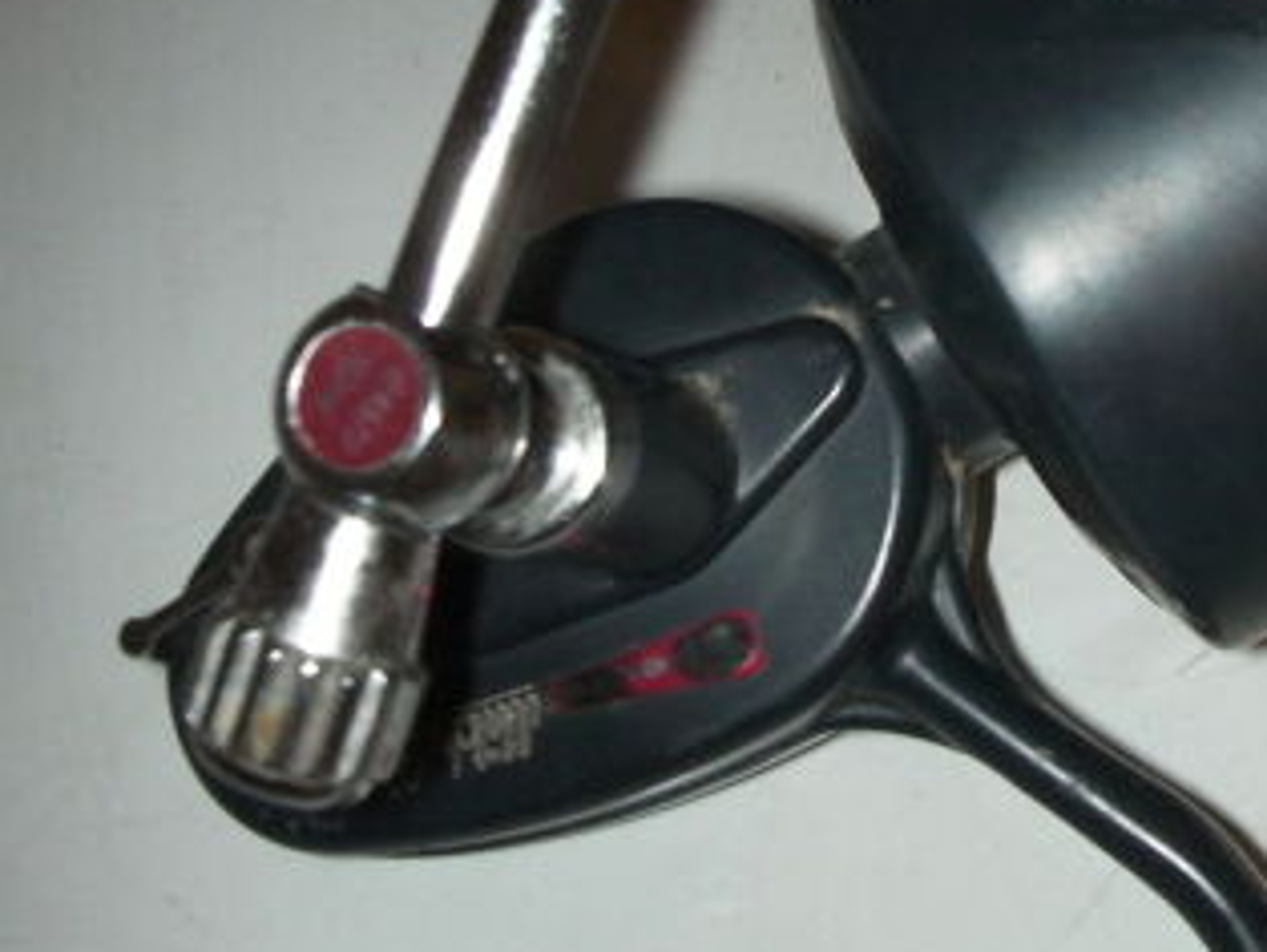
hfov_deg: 32.7
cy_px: 311
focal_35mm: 58
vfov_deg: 25.1
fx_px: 2125
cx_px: 904
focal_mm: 6.3
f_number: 5.6
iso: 200
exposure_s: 1/30
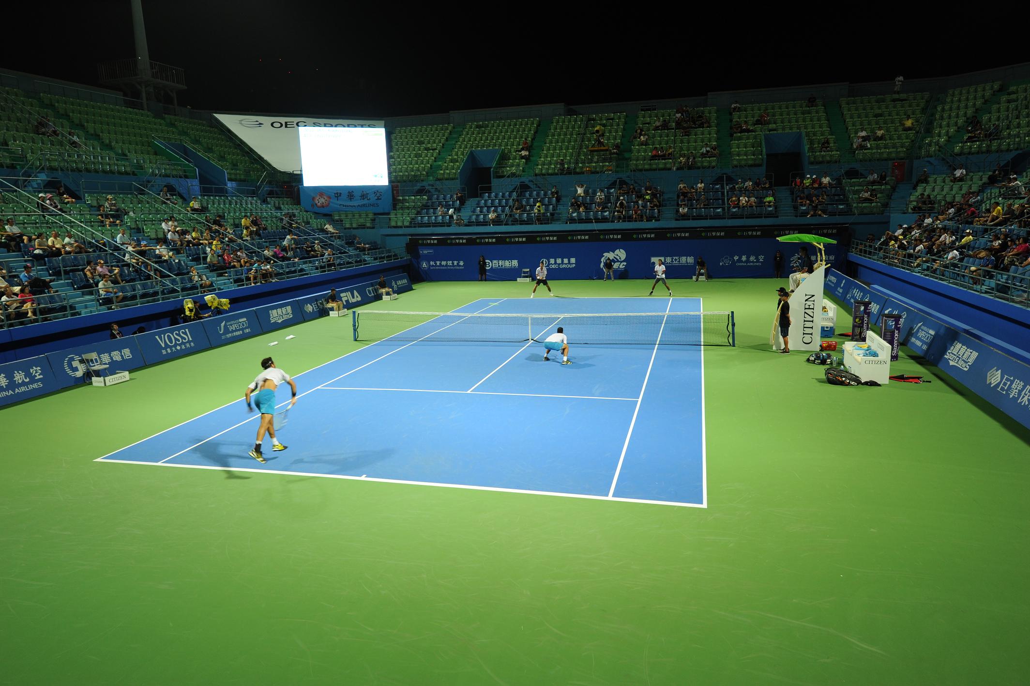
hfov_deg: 73.8
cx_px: 515
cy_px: 343
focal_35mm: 24
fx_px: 686
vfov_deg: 53.1
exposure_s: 1/80
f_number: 8
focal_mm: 24
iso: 800
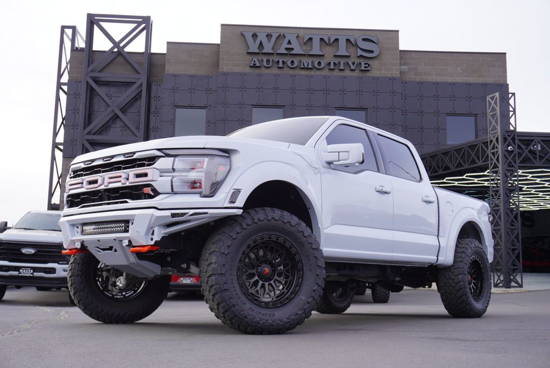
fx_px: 642
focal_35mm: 42
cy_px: 184
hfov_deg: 46.4
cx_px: 275
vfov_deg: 31.9
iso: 100
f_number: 6.3
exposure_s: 1/80
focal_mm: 28
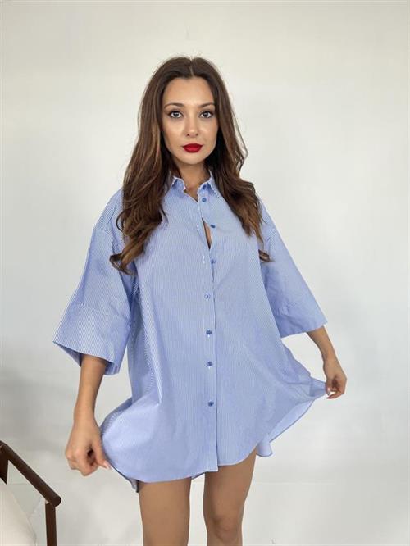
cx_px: 205
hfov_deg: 53.1
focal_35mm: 26
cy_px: 273
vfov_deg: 67.3
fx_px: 410
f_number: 1.5
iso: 50
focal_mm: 5.7
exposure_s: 1/121
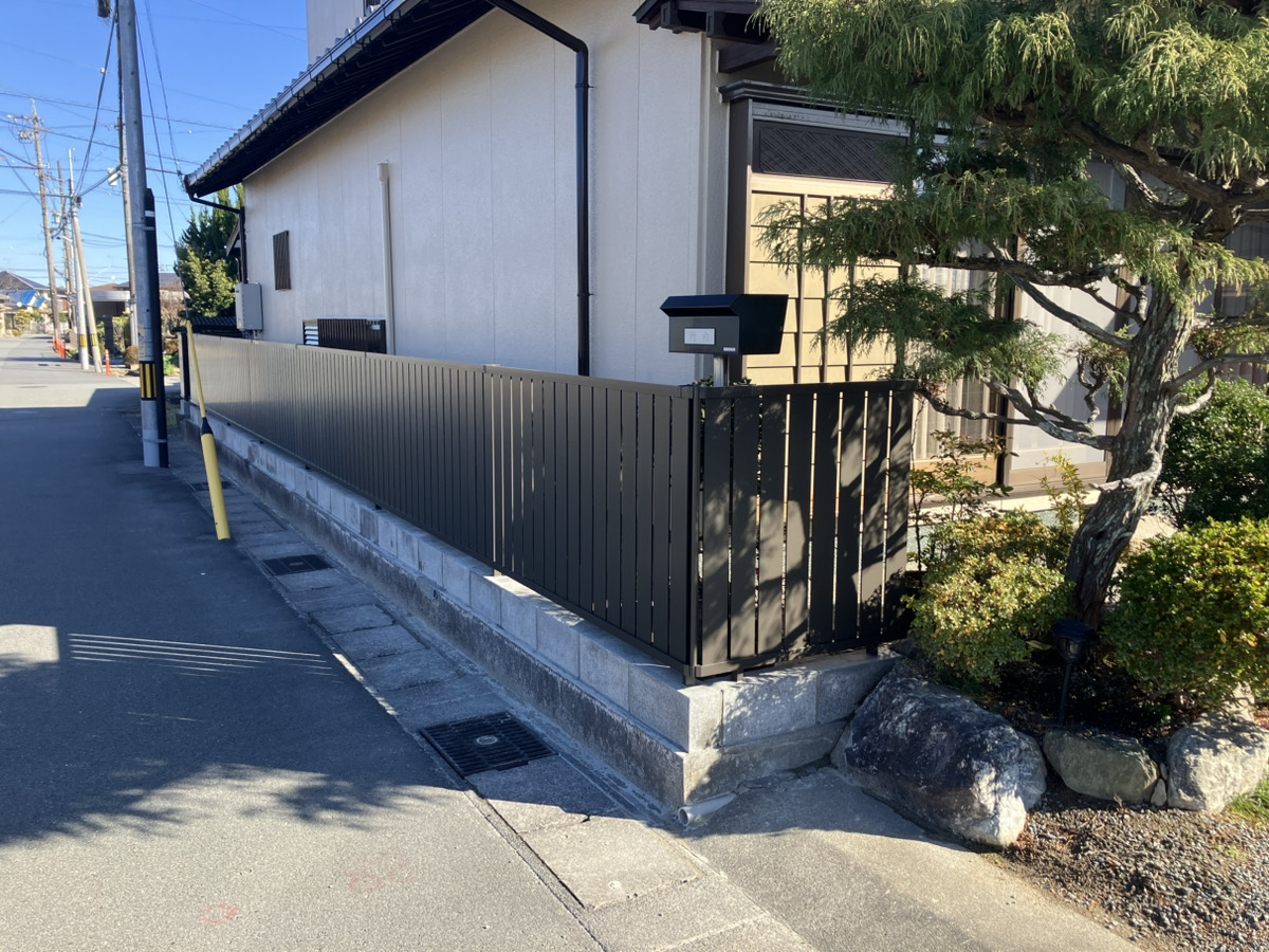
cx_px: 634
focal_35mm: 28
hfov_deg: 63.4
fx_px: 1026
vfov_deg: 49.7
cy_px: 476
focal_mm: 3.99
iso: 32
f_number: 1.8
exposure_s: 1/534
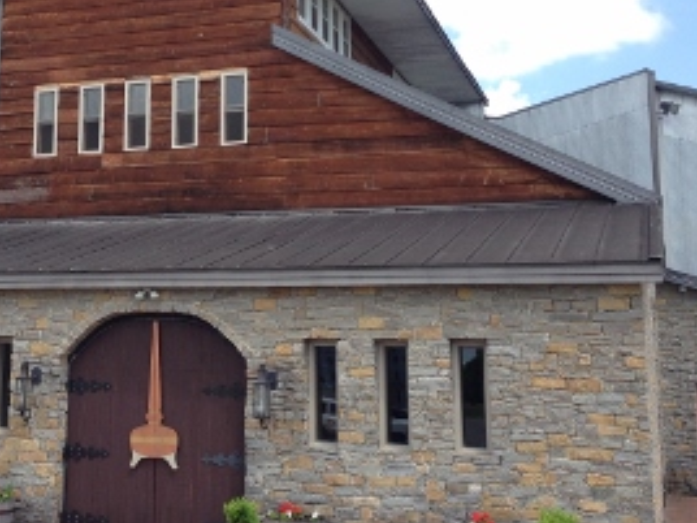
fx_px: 1188
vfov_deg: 24.6
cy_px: 159
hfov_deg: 32.2
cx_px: 192
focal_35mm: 59
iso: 50
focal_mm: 4.12
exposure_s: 1/797
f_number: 2.4
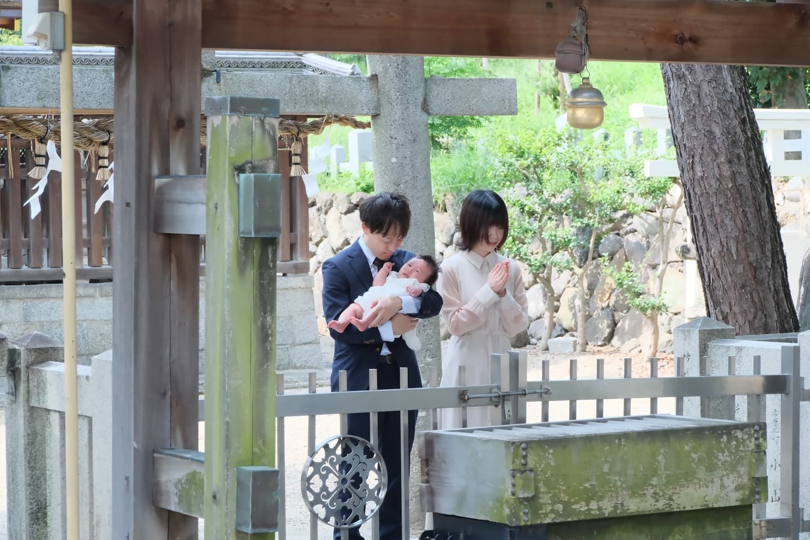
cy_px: 270
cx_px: 405
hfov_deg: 19.5
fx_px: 2362
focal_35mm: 105
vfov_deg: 13.0
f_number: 8
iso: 1600
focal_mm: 70
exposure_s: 1/160
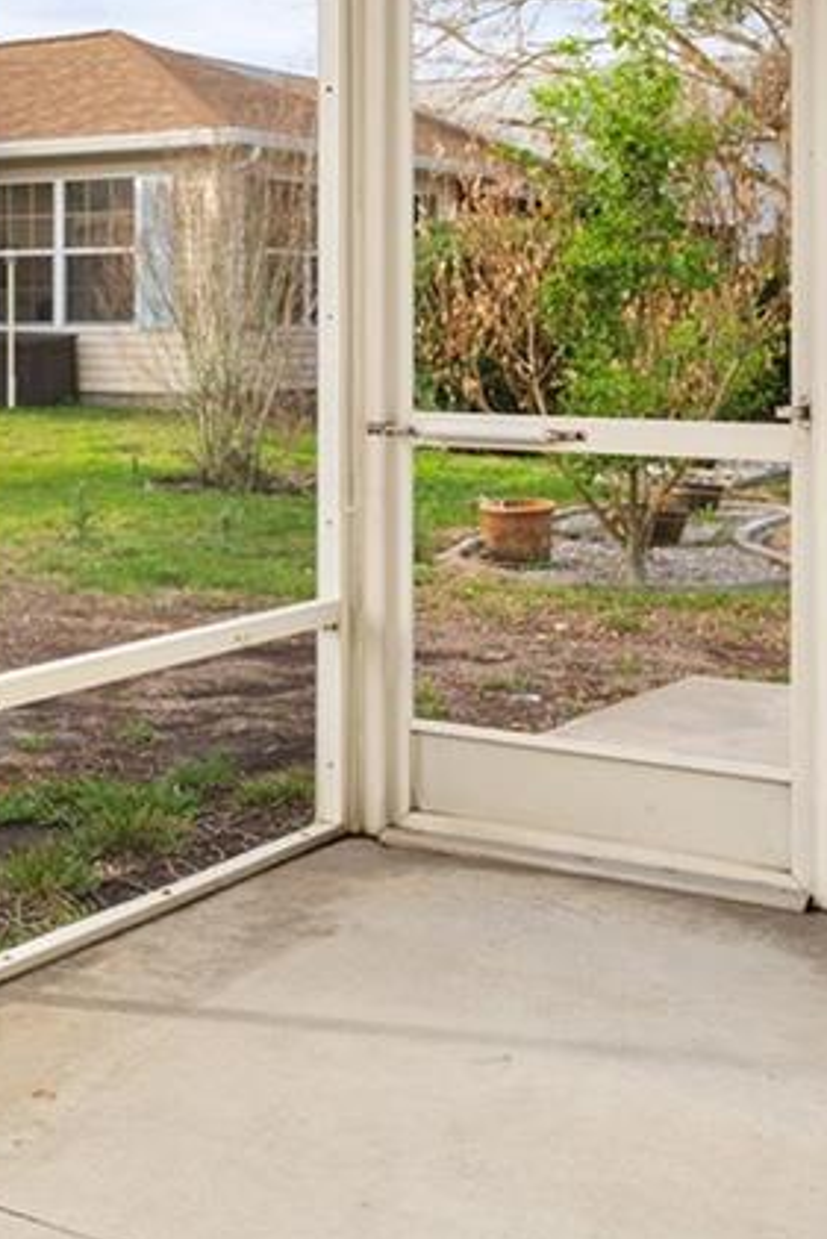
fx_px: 1962
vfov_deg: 34.6
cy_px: 374
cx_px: -227
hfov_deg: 21.6
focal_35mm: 57
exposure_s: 1/100
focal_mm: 15
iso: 250
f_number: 6.3
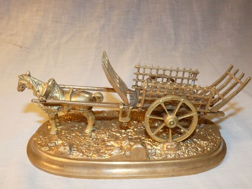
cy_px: 94
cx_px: 126
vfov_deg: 46.8
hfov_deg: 60.0
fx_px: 218
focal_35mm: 30
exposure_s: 1/60
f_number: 3.3
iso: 800
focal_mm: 5.3
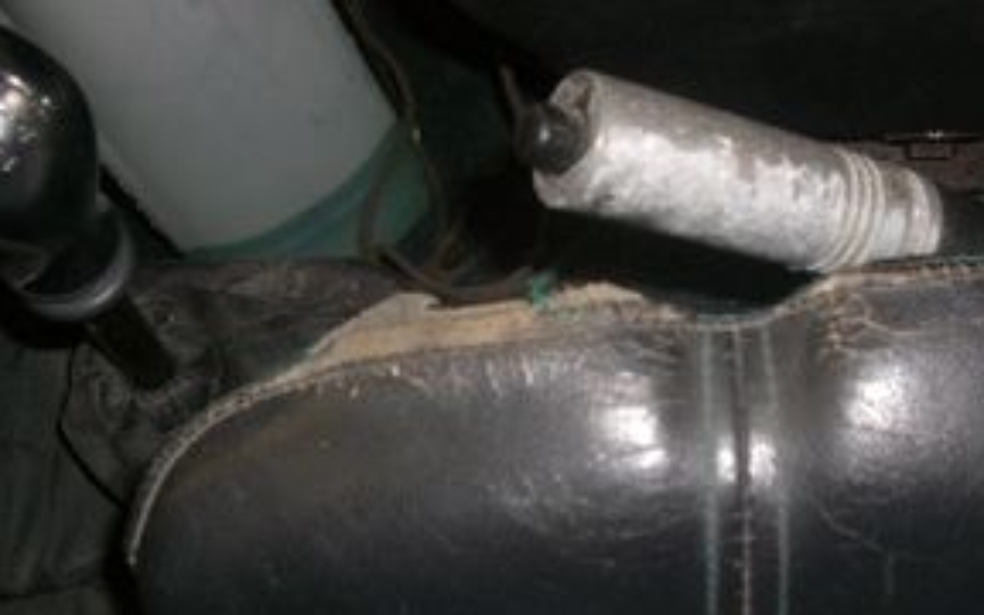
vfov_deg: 22.9
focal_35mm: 56
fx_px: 1502
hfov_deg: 35.9
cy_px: 451
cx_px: 670
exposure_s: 1/60
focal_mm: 7.9
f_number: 2.8
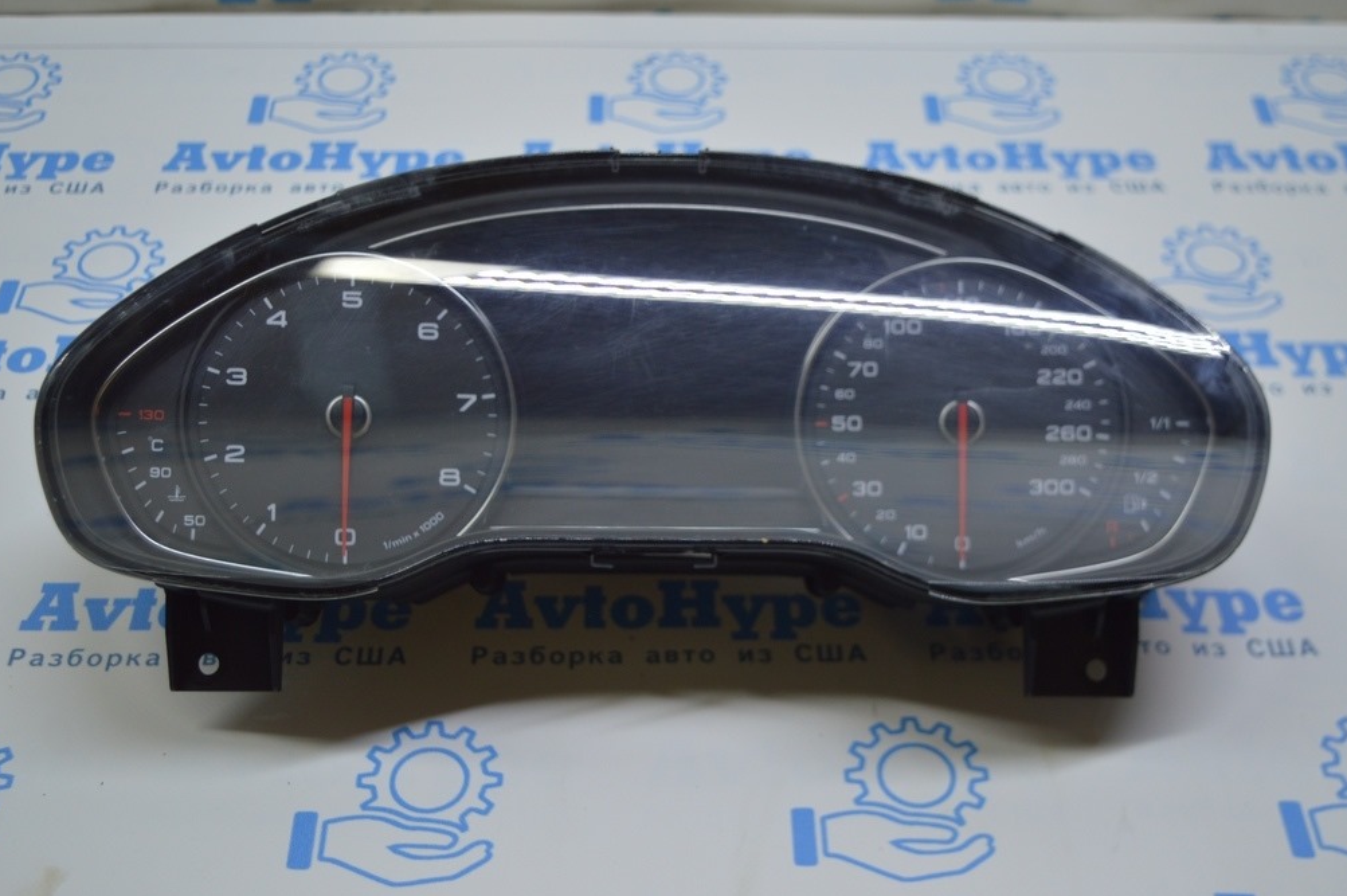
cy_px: 455
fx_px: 1832
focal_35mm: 49
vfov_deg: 27.5
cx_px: 674
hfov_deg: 40.4
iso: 400
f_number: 4.5
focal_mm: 32
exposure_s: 1/100
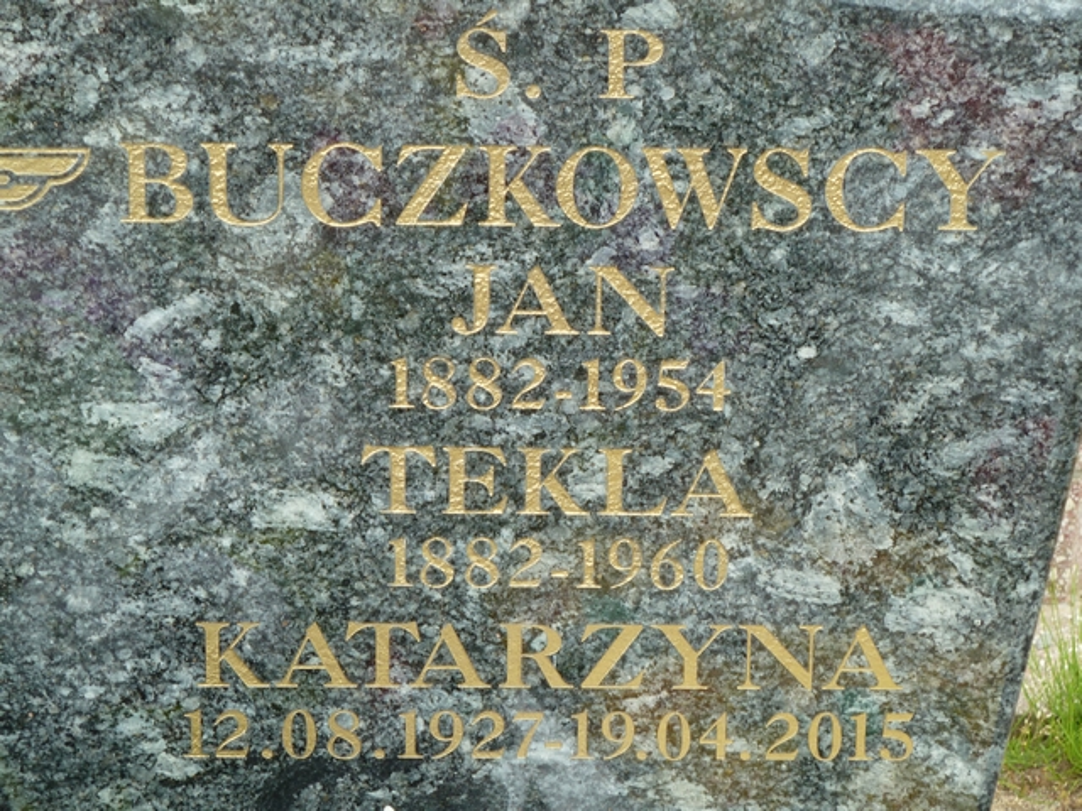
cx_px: 541
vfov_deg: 10.1
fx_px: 4595
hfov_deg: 13.4
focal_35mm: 147
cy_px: 406
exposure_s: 1/60
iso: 80
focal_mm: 24.1
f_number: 4.5
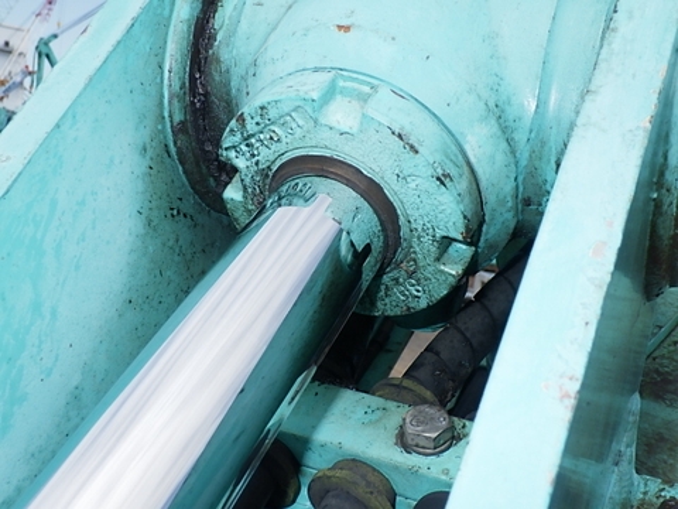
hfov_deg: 44.8
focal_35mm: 42
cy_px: 254
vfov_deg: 34.3
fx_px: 823
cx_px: 339
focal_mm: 7.5
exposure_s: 1/1000
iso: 250
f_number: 4.2
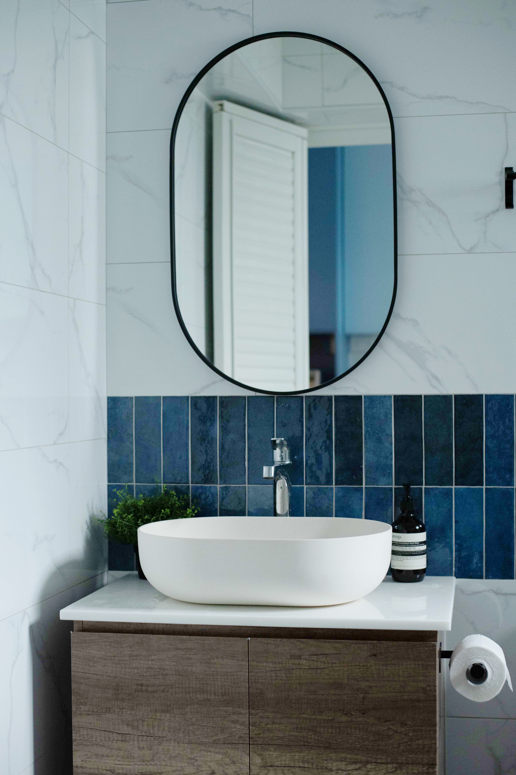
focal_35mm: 50
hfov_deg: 27.0
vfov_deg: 39.6
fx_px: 1076
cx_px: 258
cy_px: 388
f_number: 2.8
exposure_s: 1/160
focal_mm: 50
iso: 3200
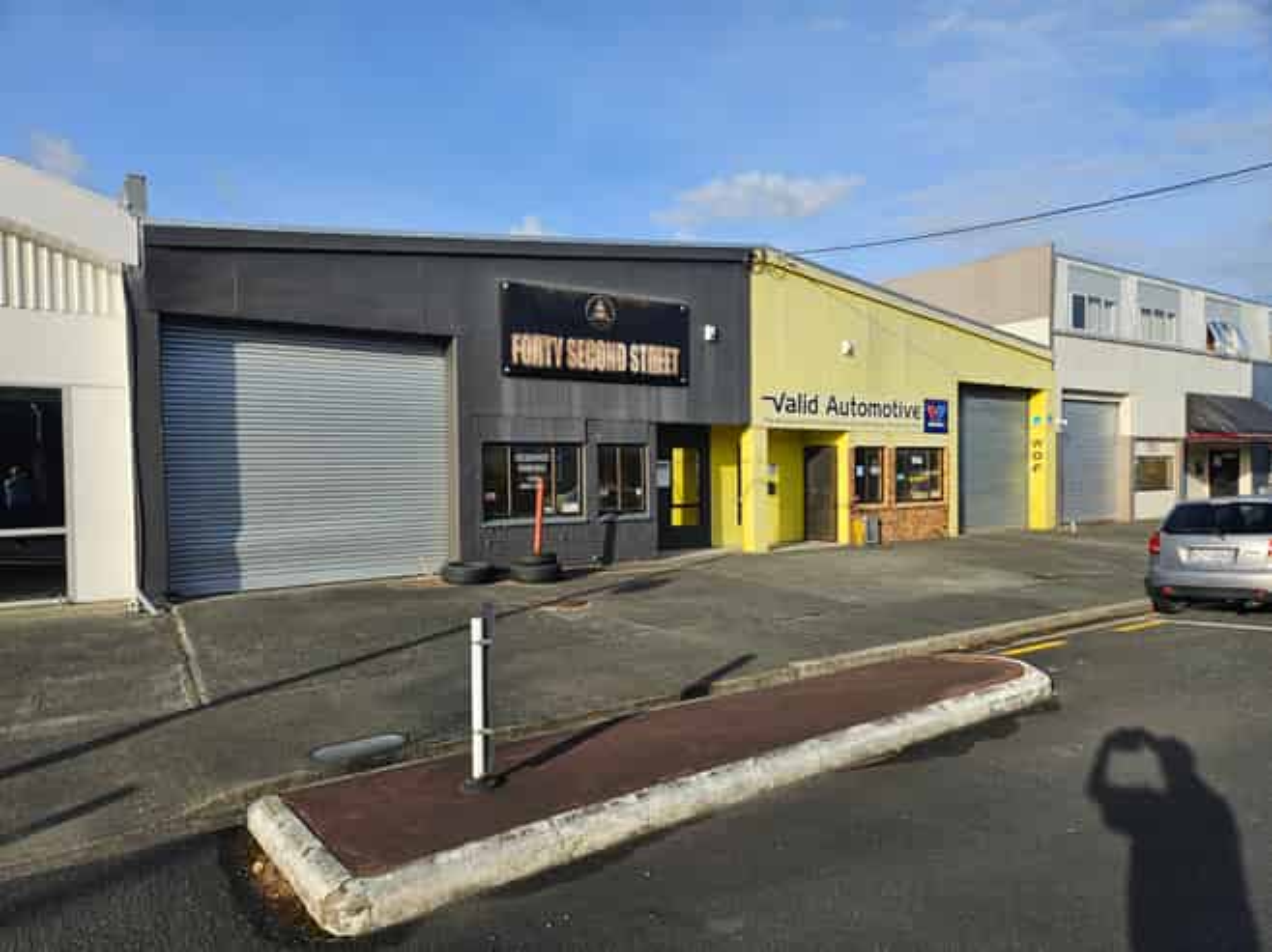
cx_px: 636
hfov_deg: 73.9
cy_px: 476
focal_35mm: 23
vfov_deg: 58.8
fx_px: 845
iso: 25
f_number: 1.8
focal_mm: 5.4
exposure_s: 1/1497
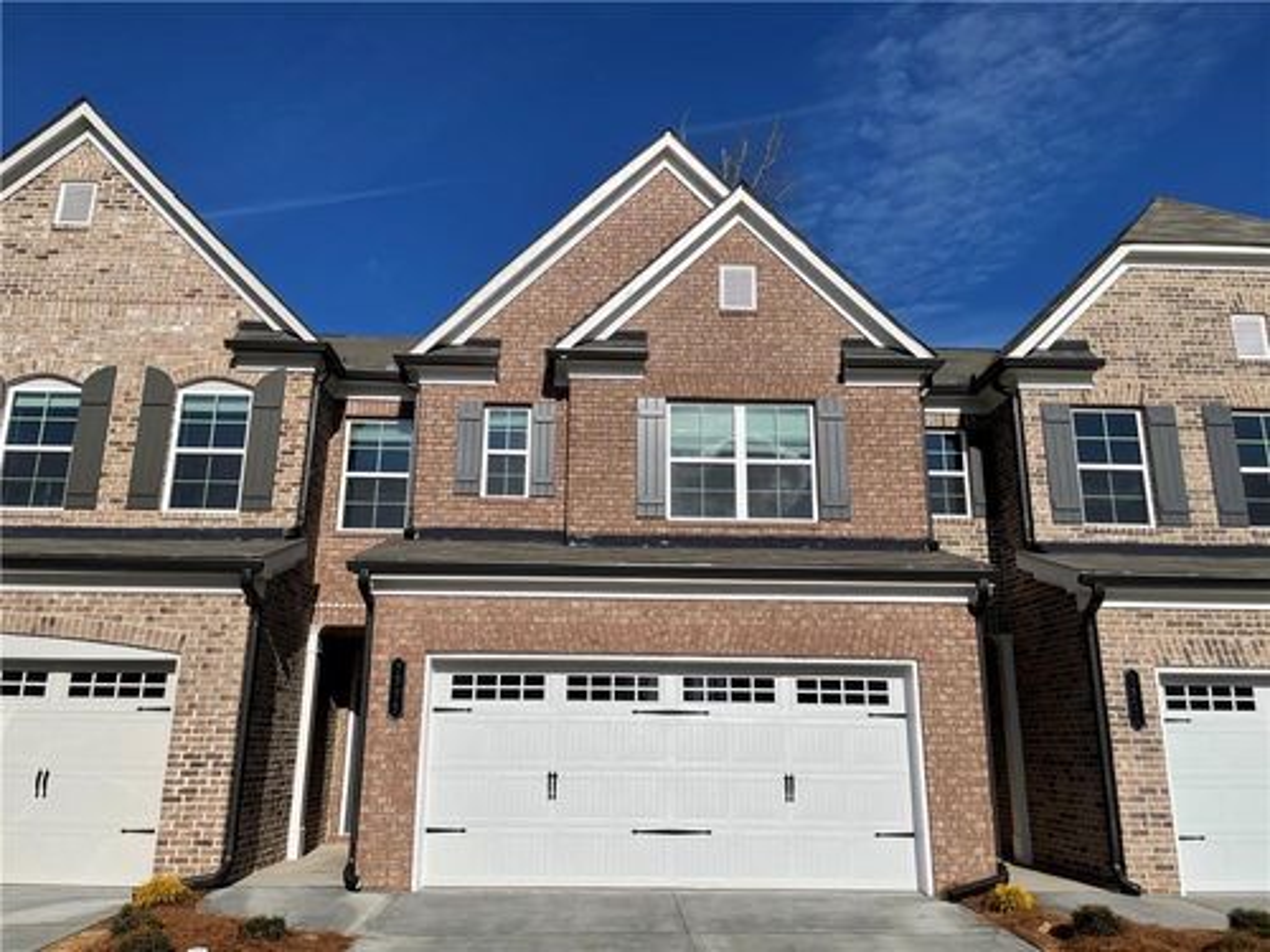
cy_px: 476
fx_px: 954
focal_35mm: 26
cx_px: 635
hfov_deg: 67.3
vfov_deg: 53.1
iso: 32
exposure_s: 1/8403
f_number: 1.6
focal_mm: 4.2
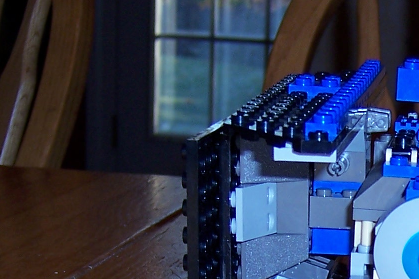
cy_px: 365
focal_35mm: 140
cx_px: 431
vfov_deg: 9.6
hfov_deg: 14.4
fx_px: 1629
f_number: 3.4
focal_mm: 8.2
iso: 80
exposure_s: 1/60
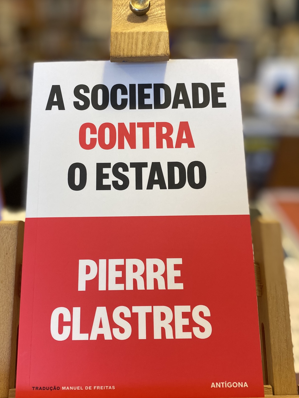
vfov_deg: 55.3
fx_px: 380
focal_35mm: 33
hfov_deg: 42.9
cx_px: 135
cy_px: 208
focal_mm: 4.25
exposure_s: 1/50
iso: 100
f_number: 1.8
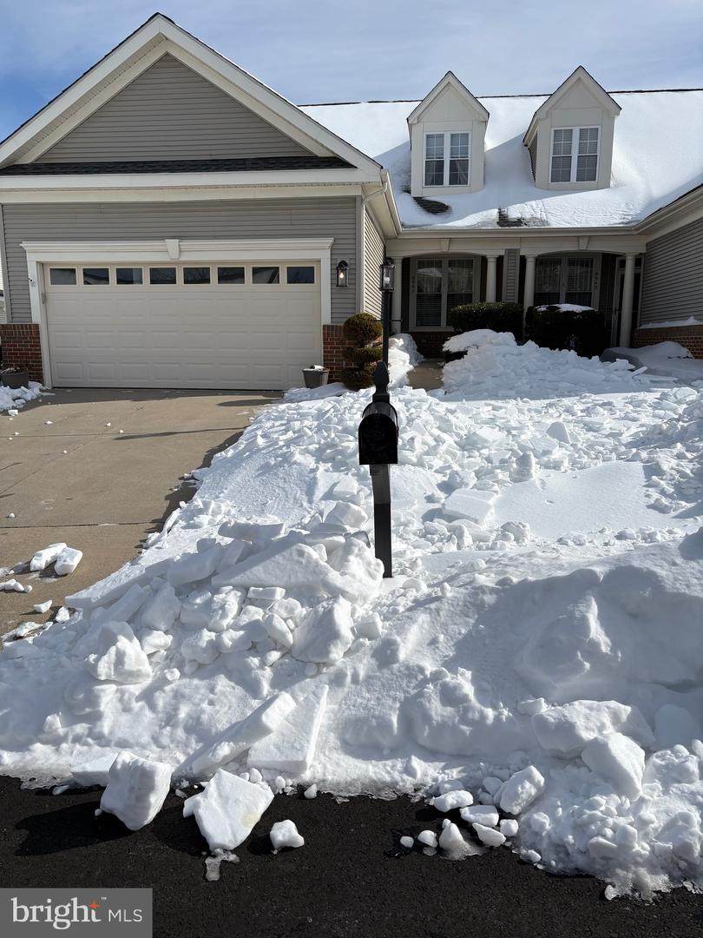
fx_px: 704
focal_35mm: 26
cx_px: 352
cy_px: 469
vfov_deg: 67.3
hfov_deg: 53.1
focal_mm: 5.96
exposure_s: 1/10101
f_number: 1.6
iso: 40
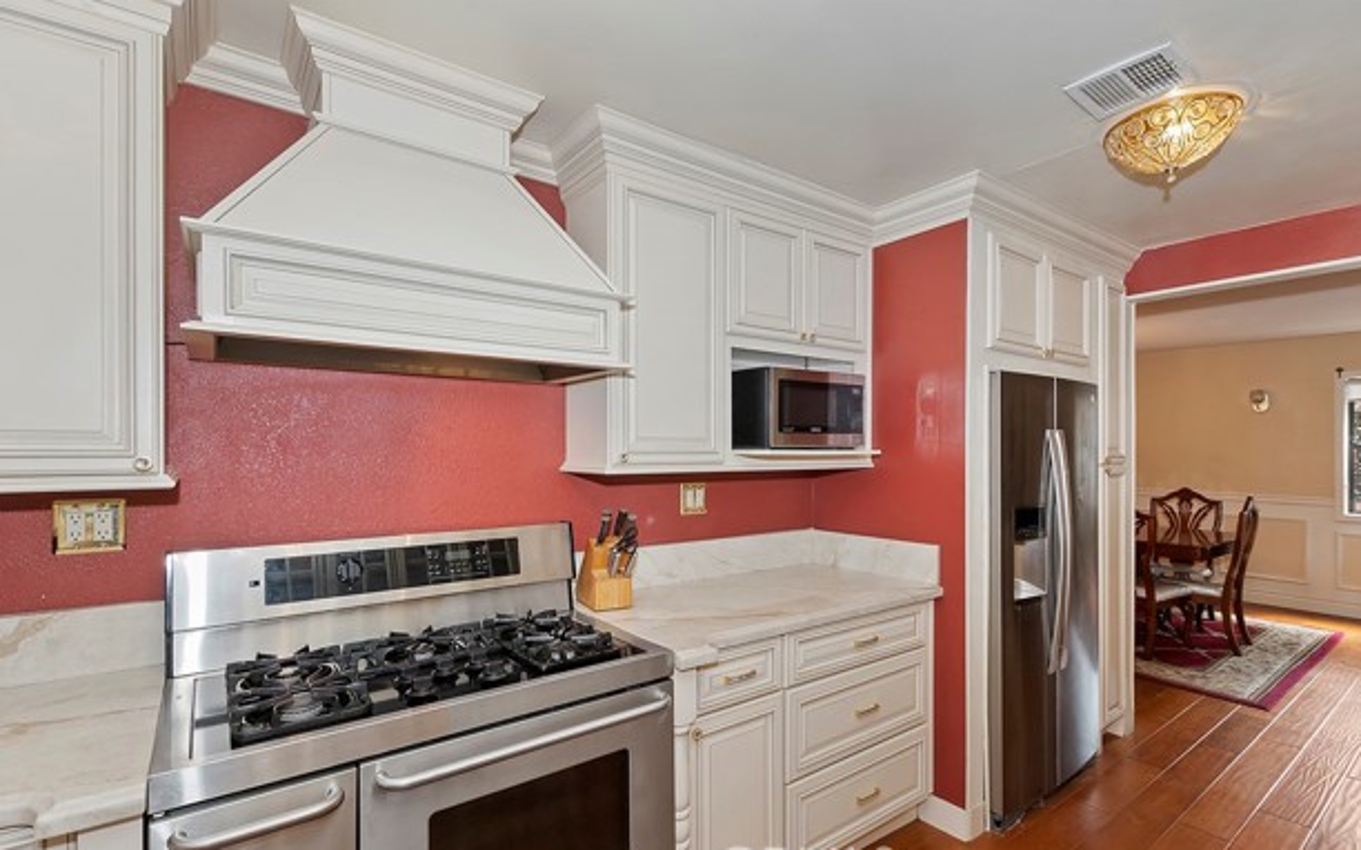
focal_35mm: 16
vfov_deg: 71.2
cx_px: 694
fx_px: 593
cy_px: 424
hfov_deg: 97.8
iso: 400
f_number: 8
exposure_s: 1/30
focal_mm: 10
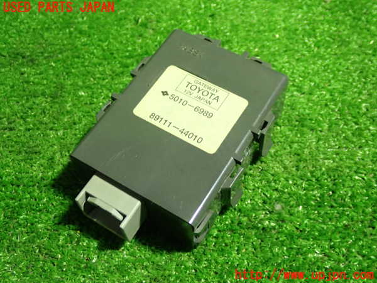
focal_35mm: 44
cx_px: 188
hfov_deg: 42.9
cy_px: 142
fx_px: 479
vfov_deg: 32.9
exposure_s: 1/40
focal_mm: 7.84
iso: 800
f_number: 2.9
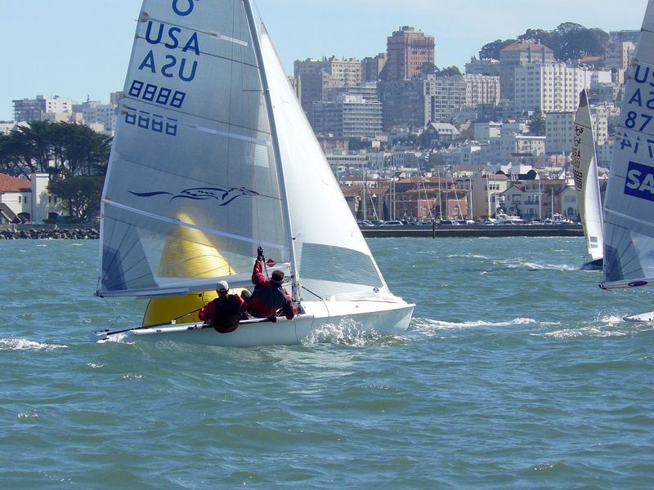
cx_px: 327
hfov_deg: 7.9
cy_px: 245
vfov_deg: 5.9
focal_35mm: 252
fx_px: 4761
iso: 100
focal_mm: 41.9
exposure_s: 1/800
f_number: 4
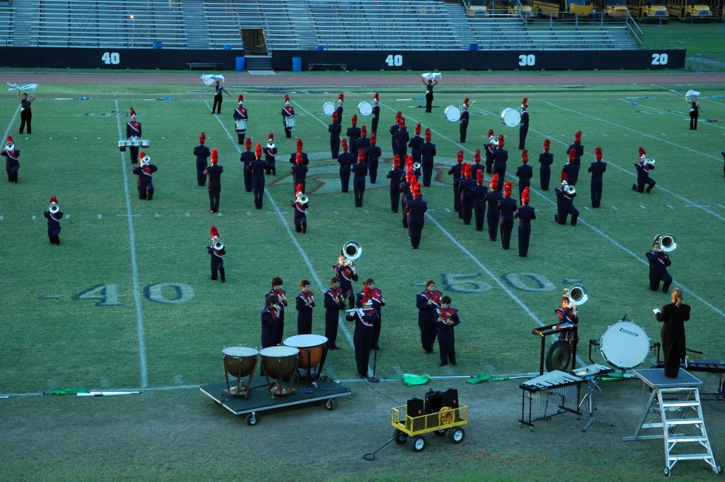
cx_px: 362
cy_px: 241
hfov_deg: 28.1
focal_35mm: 72
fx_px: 1448
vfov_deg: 18.9
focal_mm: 48
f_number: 3.5
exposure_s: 1/60
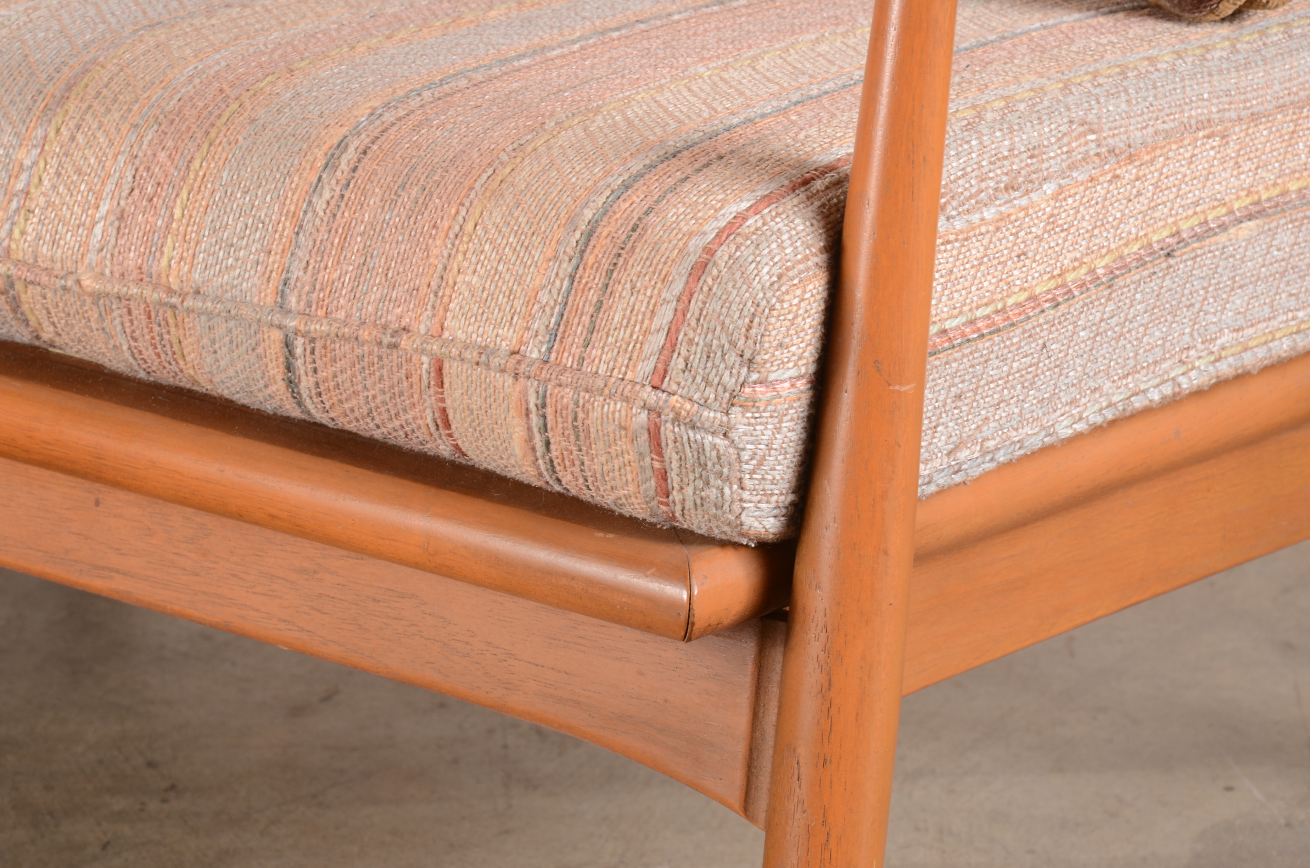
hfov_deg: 13.1
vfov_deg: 8.7
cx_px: 655
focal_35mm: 158
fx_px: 5719
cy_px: 434
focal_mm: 105
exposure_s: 1/80
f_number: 11
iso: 160
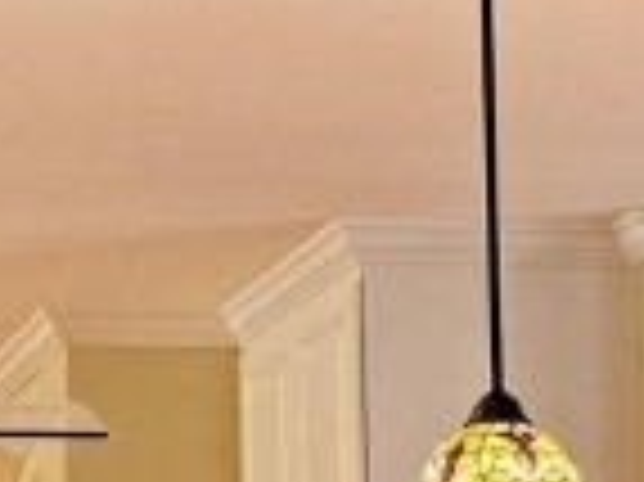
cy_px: 554
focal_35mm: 172
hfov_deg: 11.4
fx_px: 3197
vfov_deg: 8.5
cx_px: -36
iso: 160
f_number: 1.78
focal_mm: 6.76
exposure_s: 1/60
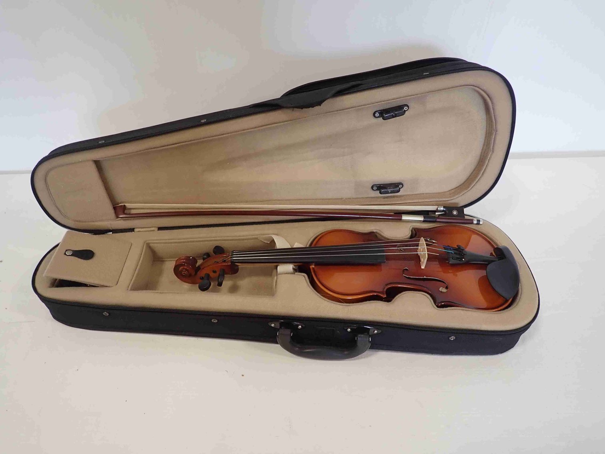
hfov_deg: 69.4
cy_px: 227
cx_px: 302
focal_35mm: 25
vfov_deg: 54.9
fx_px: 437
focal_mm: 4.5
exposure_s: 1/60
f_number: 2
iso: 160
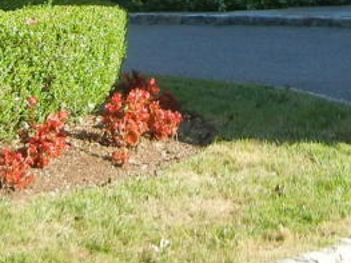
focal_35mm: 156
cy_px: -242
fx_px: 1581
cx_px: 217
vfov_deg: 9.0
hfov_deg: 12.7
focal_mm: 5.4
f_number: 3.5
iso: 160
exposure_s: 1/316
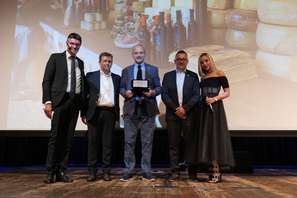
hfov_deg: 48.5
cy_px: 99
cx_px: 148
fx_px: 330
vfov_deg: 33.4
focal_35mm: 40
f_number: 4
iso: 2500
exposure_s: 1/60
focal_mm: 40
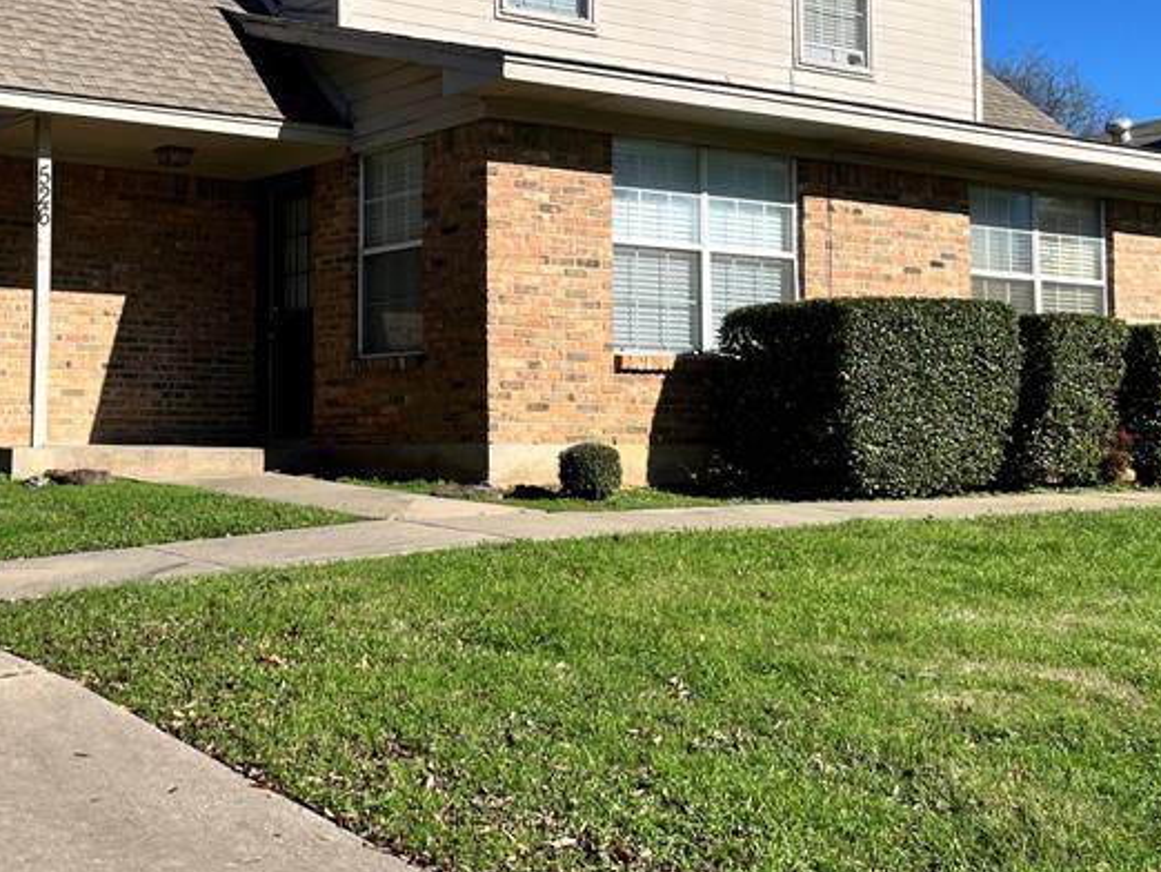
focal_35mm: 51
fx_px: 1711
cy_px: 307
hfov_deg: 36.8
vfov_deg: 28.4
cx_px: 336
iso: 50
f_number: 1.6
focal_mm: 5.1
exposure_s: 1/3745
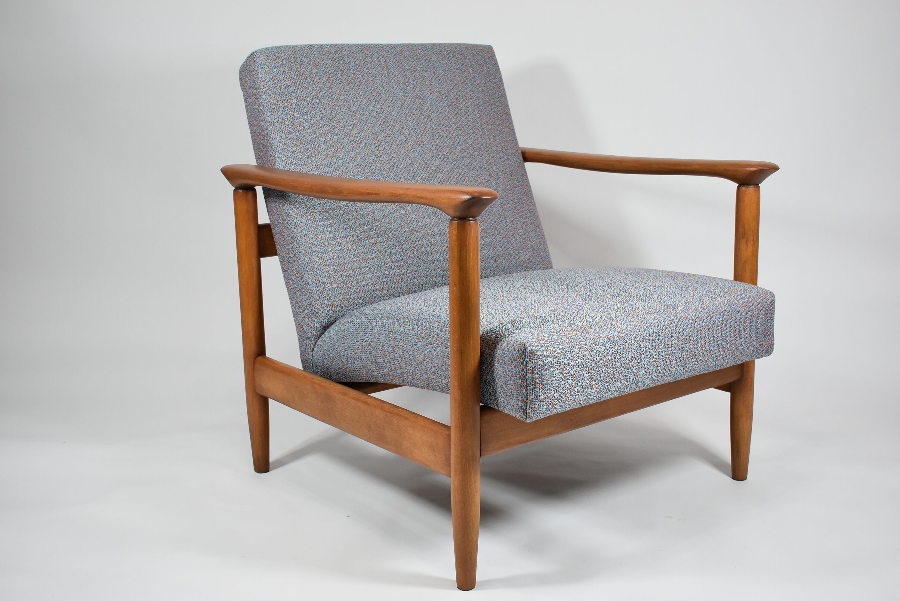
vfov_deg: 31.9
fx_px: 1051
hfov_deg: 46.4
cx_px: 450
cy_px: 300
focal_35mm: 42
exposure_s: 1/125
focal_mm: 28
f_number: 4.2
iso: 900
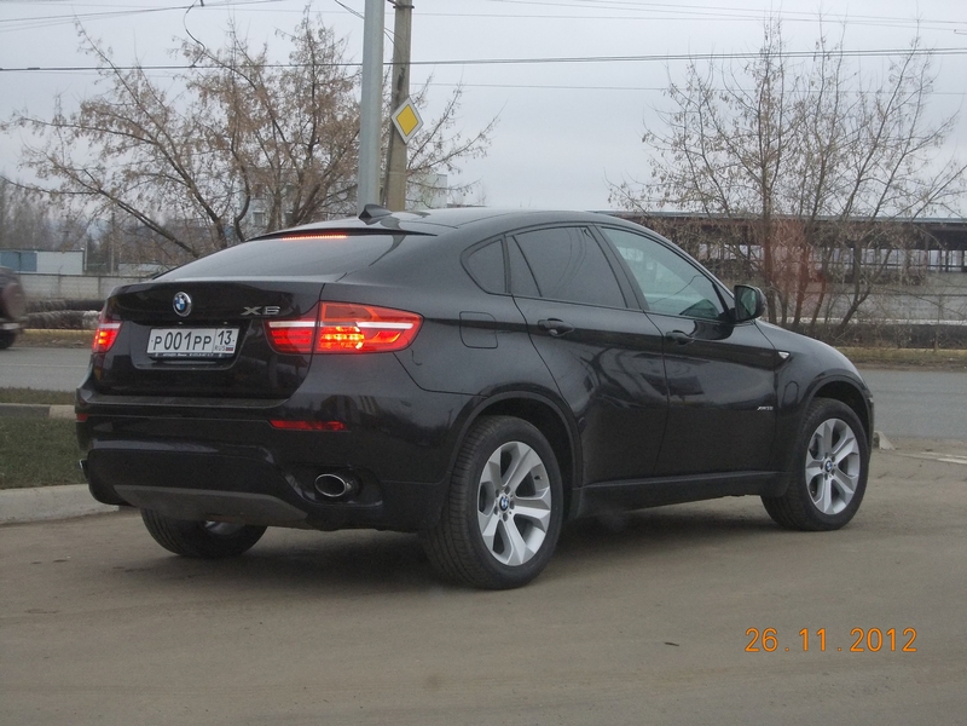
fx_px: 1983
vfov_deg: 20.7
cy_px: 363
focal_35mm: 71
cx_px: 484
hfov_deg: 27.4
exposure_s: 1/125
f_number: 4.3
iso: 200
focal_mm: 10
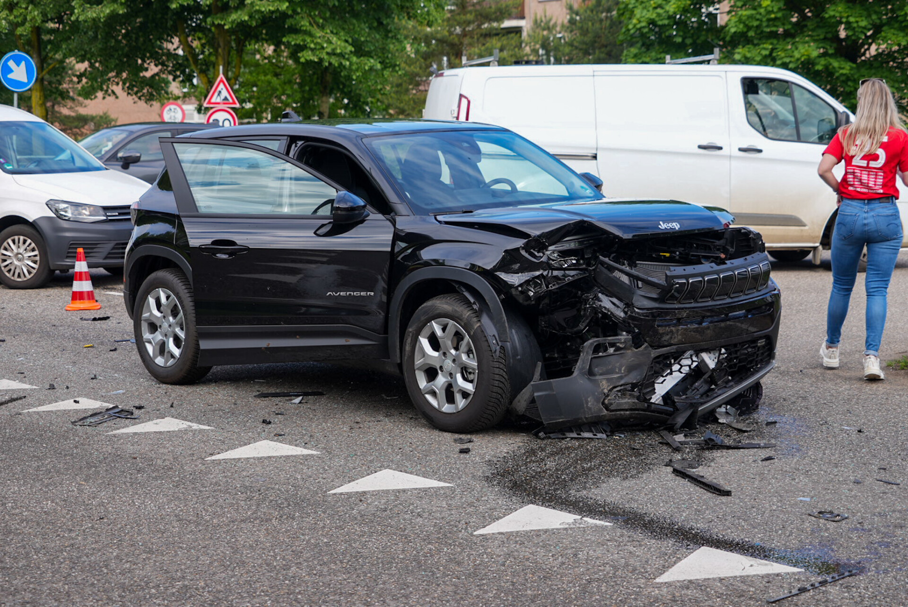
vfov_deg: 19.5
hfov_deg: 28.8
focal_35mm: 70
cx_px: 454
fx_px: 1767
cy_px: 304
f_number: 6.3
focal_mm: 70
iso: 125
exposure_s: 1/160
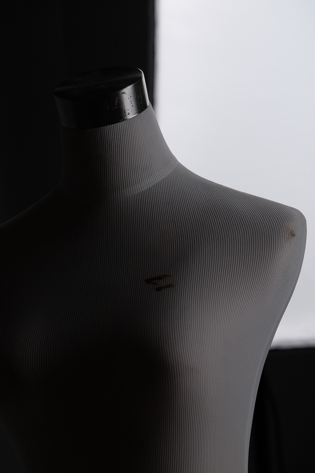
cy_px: 236
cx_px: 158
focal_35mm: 105
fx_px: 1378
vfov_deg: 19.5
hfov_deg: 13.0
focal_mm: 70
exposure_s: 1/220
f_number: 5
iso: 800
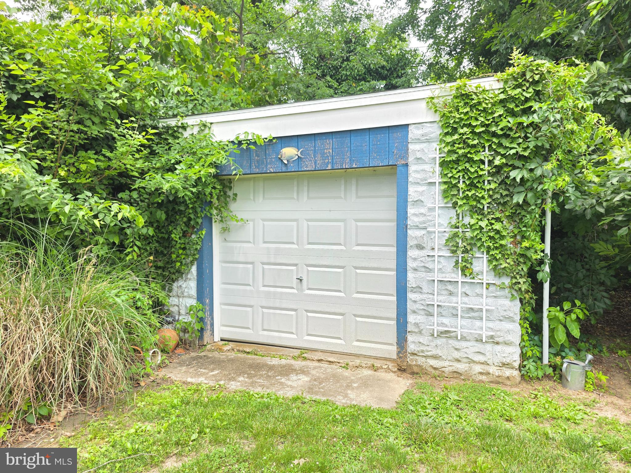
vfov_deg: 58.9
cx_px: 316
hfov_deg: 73.9
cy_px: 236
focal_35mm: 23
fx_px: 419
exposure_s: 1/359
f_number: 1.7
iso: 50
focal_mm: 6.3
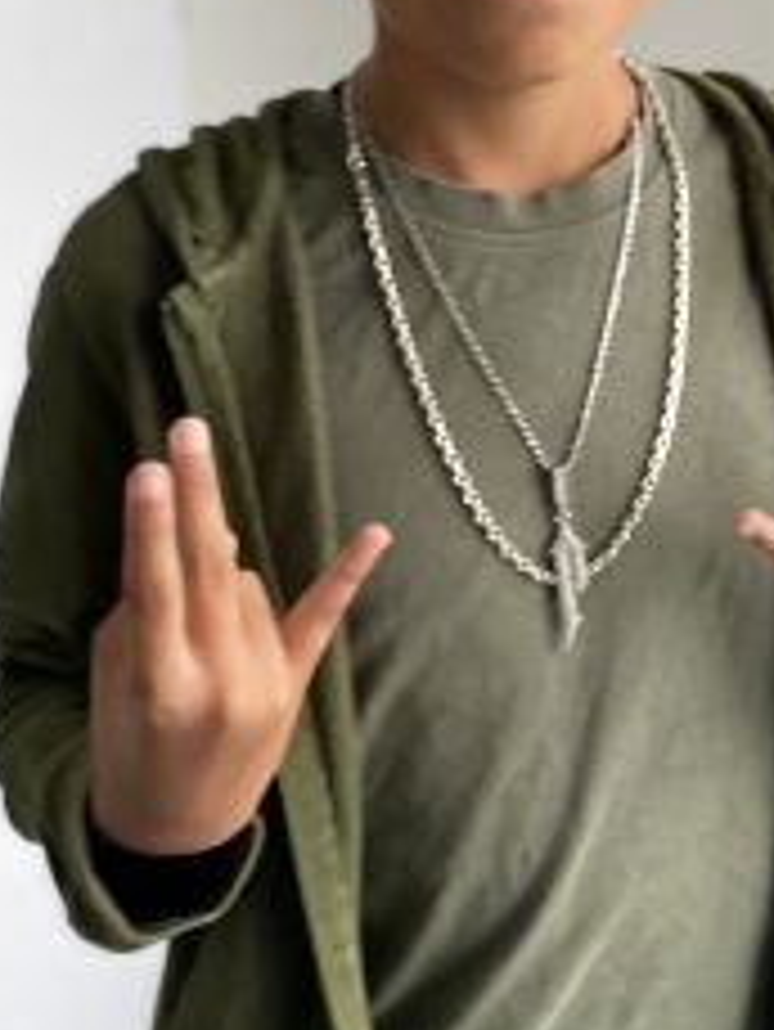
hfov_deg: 21.6
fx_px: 2025
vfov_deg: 28.4
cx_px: 450
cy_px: 351
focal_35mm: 68
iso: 200
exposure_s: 1/60
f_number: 1.8
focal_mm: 4.25
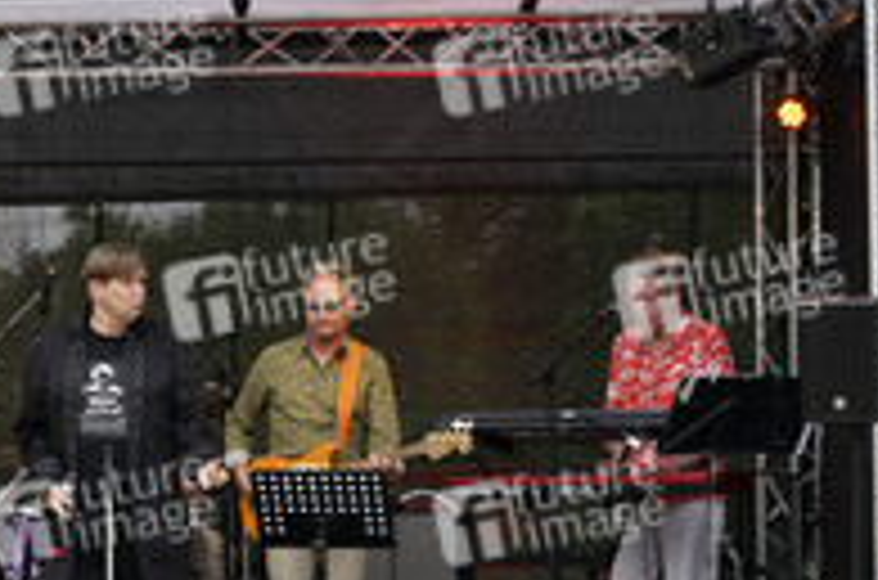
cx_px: 160
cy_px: 625
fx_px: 4793
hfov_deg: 10.4
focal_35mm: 197
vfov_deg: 6.9
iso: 125
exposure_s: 1/25
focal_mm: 85
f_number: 7.1
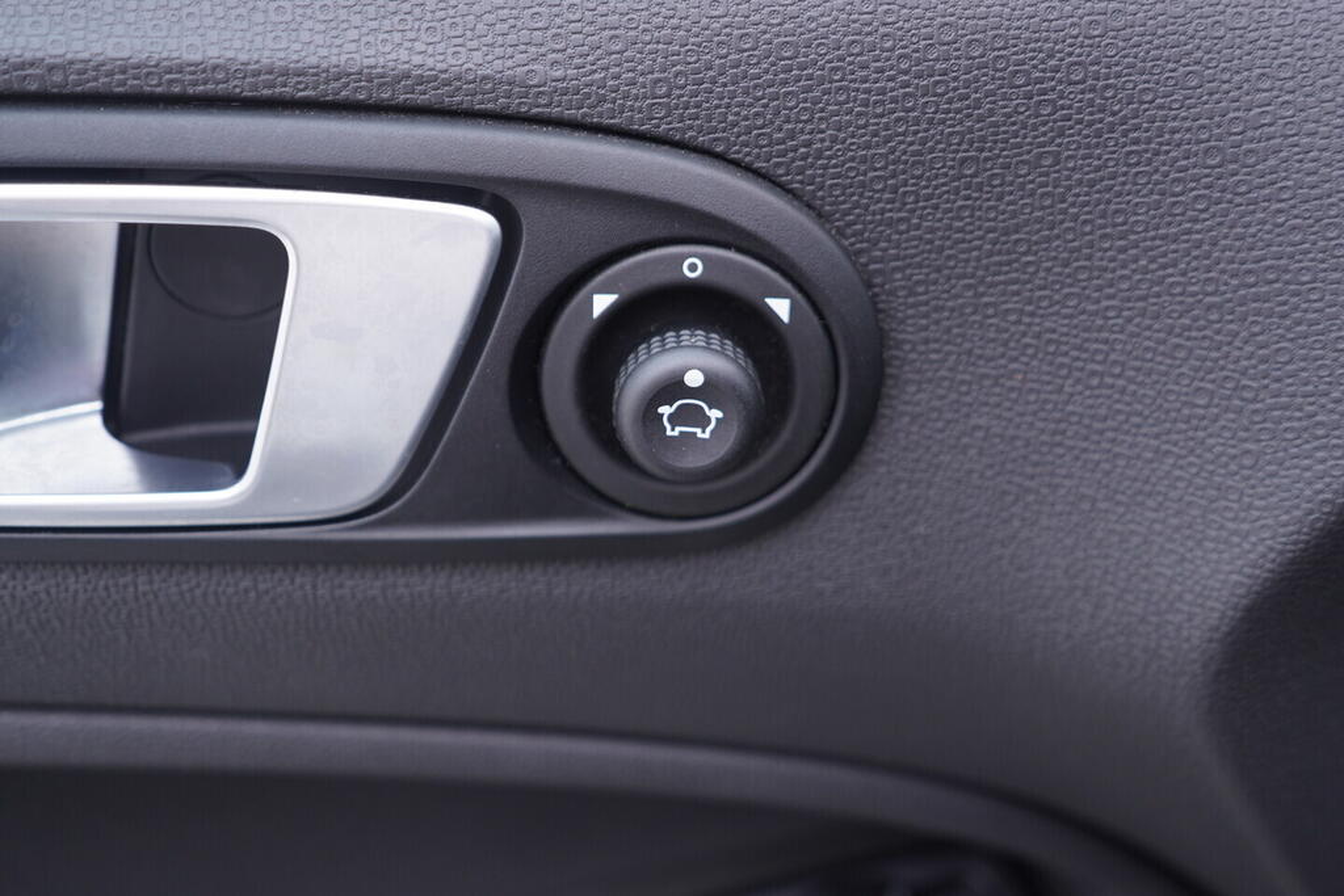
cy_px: 448
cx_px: 672
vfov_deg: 36.9
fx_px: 1344
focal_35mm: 36
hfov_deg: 53.1
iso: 160
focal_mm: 24
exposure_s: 1/40
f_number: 2.8
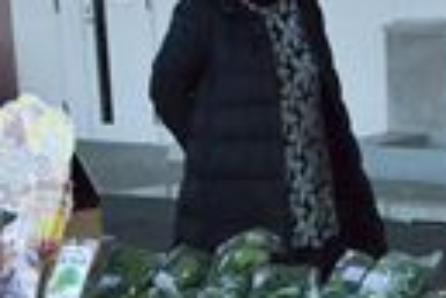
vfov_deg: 10.8
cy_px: 449
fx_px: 1511
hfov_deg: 16.8
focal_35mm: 122
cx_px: 256
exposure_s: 1/320
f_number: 3.8
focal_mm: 21
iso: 3200
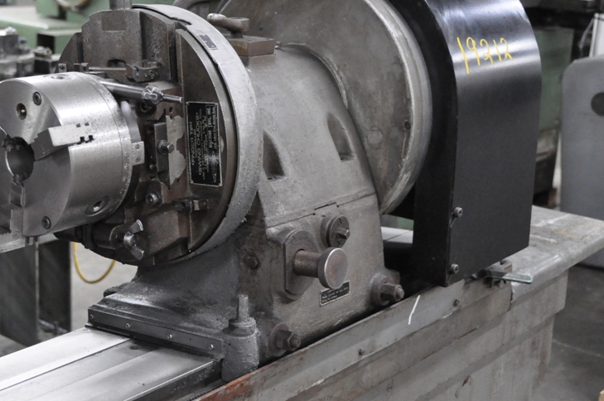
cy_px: 155
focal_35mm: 59
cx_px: 221
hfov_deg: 33.8
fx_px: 989
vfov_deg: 22.9
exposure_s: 1/30
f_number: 4
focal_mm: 28
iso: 3200
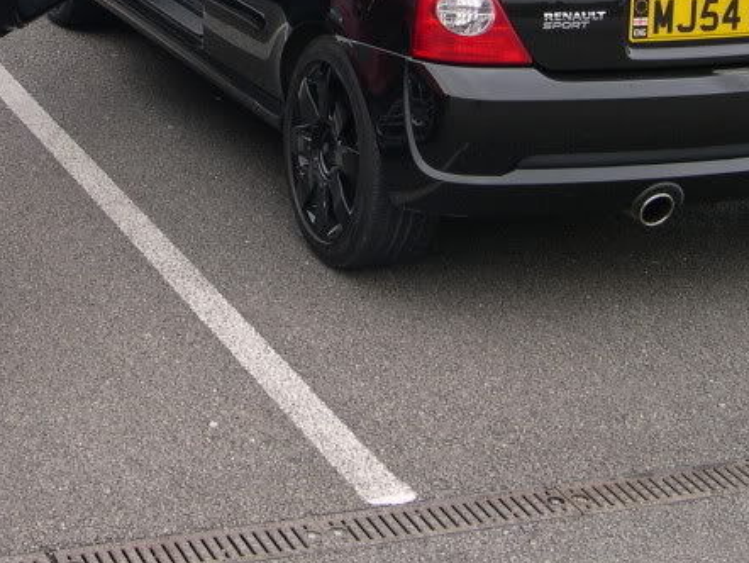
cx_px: 75
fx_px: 1905
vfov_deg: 16.4
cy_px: -7
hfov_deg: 21.7
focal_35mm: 88
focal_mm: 8
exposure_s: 1/201
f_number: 2.8
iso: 100
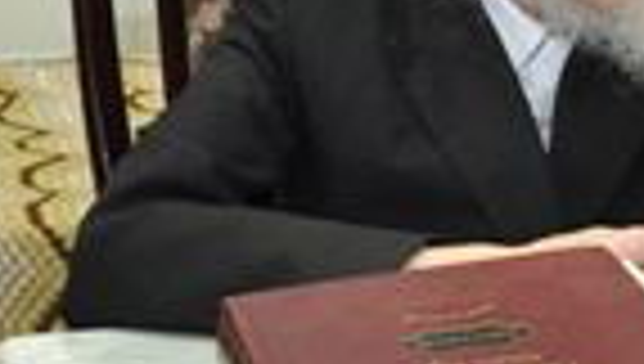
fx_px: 2155
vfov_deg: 9.5
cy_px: -79
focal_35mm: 126
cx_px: 685
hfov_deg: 16.5
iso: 640
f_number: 5
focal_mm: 18
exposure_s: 1/60
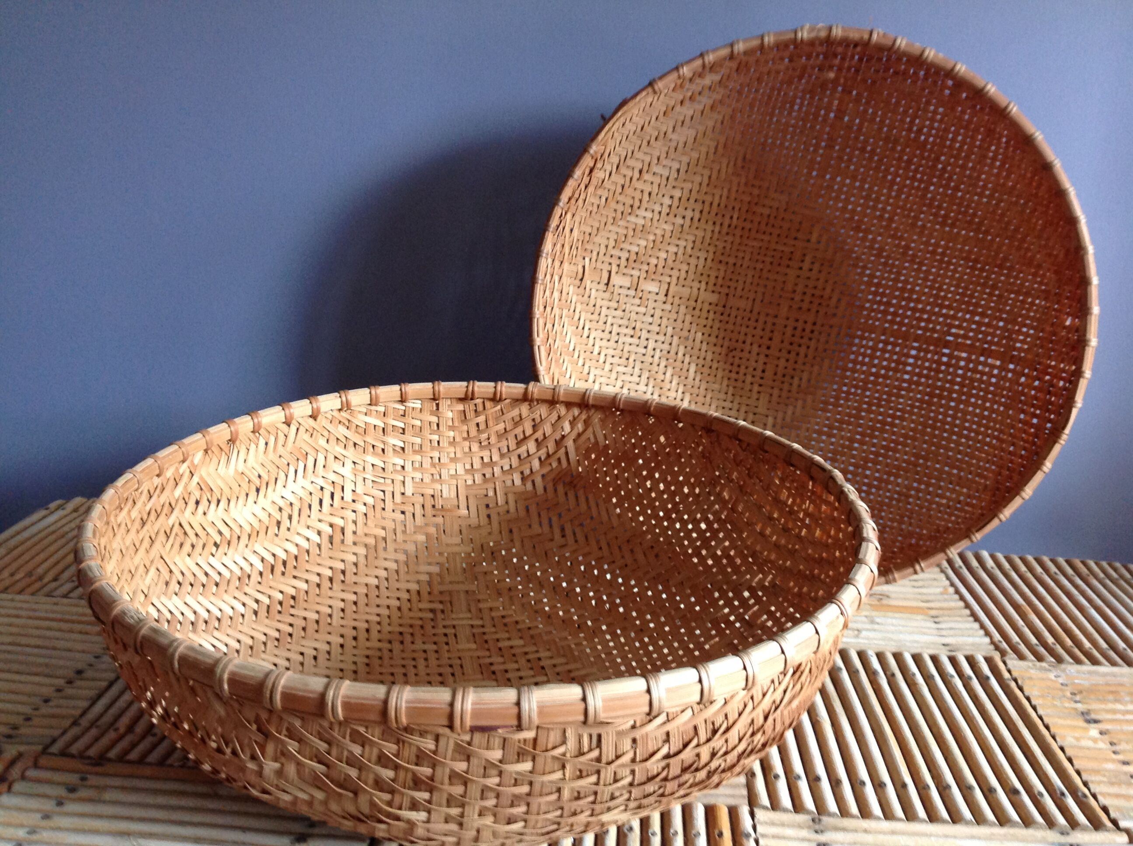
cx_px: 566
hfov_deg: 52.7
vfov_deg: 40.6
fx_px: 1144
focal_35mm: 35
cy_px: 423
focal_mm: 4.28
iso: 160
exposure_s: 1/15
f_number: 2.4
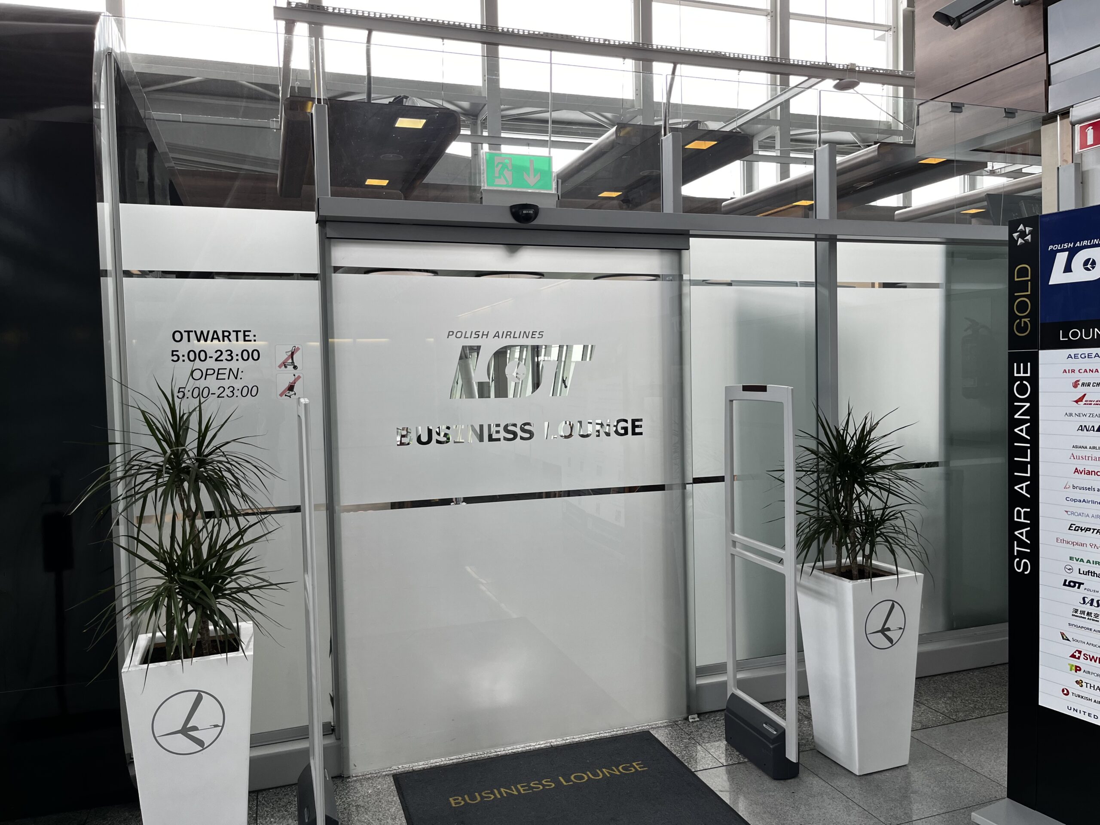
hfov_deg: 67.3
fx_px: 826
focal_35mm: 26
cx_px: 550
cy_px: 412
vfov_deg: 53.1
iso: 32
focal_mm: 5.1
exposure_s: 1/100
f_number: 1.6
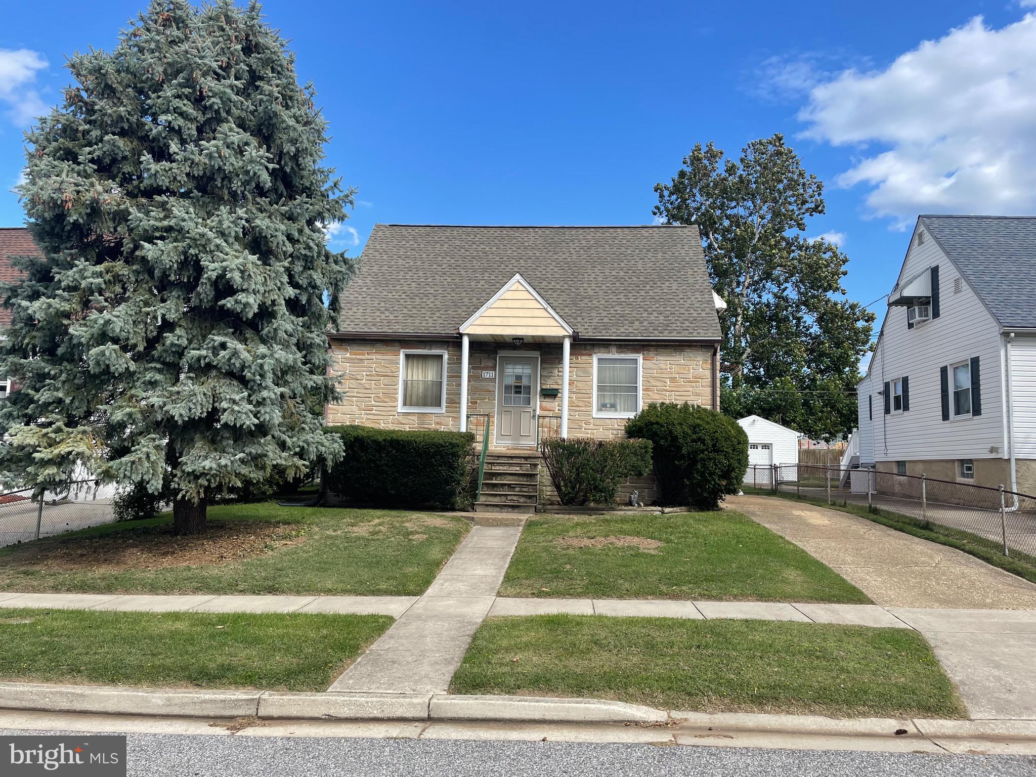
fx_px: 778
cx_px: 518
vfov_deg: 53.1
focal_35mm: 26
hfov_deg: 67.3
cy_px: 388
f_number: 1.6
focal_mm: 4.2
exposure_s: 1/2353
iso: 32
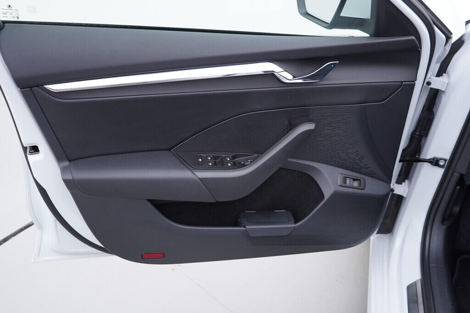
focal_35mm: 36
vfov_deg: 36.9
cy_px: 156
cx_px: 235
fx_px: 470
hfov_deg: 53.1
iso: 125
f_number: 3.2
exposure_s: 1/50
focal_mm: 24
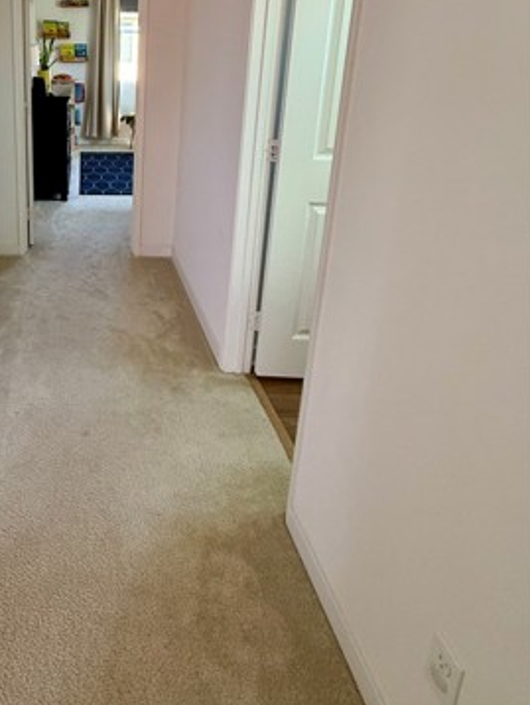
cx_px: 65
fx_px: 510
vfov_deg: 65.1
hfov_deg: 49.6
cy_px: 175
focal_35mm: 25
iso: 250
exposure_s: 1/99
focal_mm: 2.22
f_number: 2.2
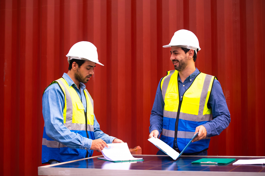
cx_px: 132
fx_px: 515
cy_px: 88
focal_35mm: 70
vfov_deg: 19.4
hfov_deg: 28.9
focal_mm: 70
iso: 100
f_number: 2.8
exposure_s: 1/1000
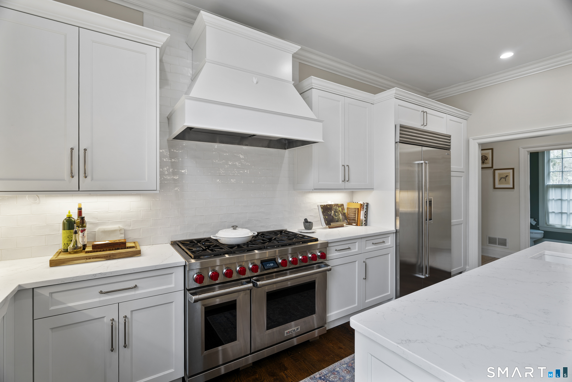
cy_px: 191
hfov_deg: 96.7
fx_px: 254
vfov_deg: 73.8
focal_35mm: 16
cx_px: 286
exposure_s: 1.6
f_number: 7.1
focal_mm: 16
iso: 80
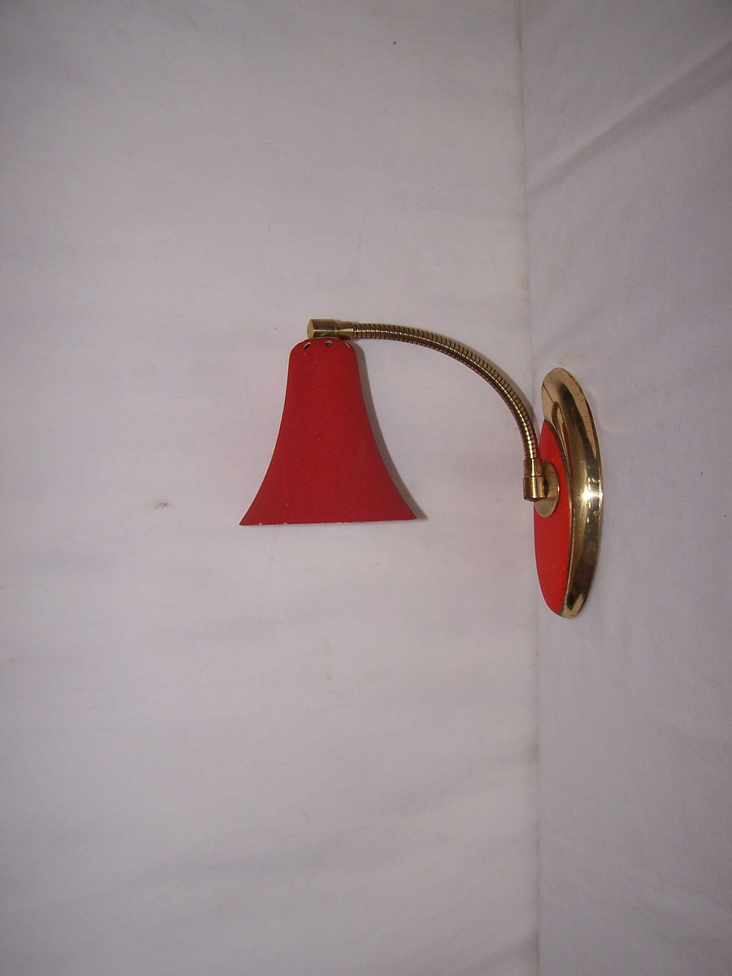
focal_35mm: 38
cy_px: 488
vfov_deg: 49.0
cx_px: 366
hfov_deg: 37.7
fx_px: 1071
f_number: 2.8
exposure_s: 1/60
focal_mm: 6.3
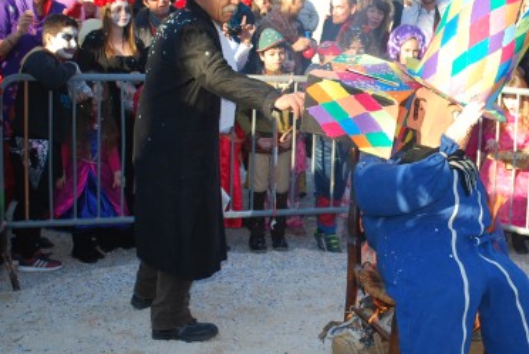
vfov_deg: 22.0
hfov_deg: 31.8
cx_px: 392
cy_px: 174
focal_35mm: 62
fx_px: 912
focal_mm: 24
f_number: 4.2
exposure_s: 1/125
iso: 100
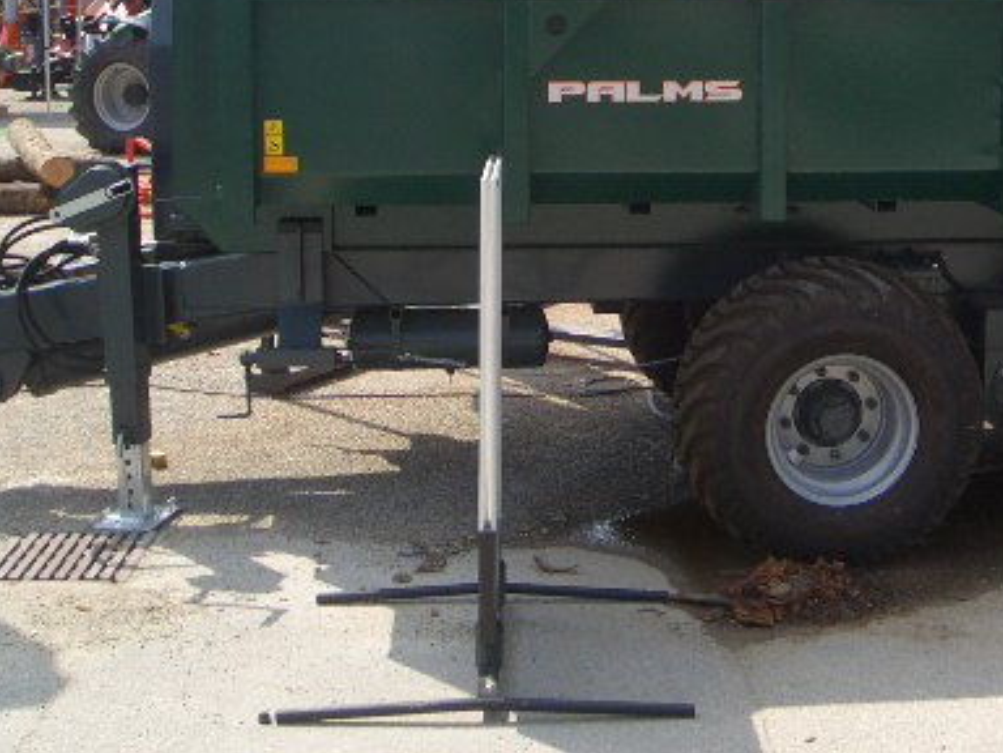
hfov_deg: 31.8
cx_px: 703
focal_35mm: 60
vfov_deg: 24.0
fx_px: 1739
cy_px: 128
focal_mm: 4.8
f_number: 4
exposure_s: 1/400
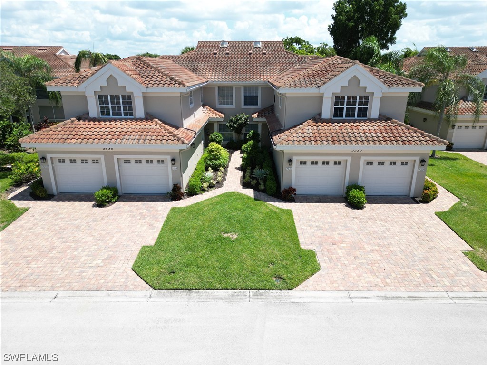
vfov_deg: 56.8
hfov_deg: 71.6
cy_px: 182
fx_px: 338
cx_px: 244
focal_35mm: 24
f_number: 1.7
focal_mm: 6.72
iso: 100
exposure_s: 1/1600
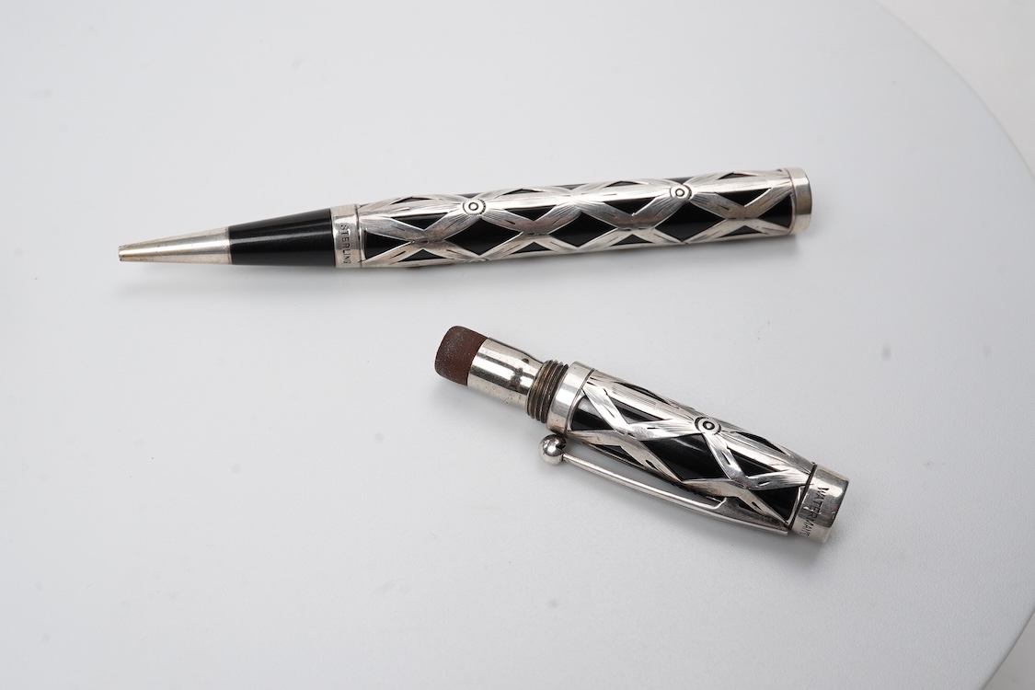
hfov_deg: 43.6
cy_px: 345
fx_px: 1294
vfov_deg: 29.9
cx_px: 518
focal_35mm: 45
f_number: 22
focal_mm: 30
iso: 400
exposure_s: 1/100
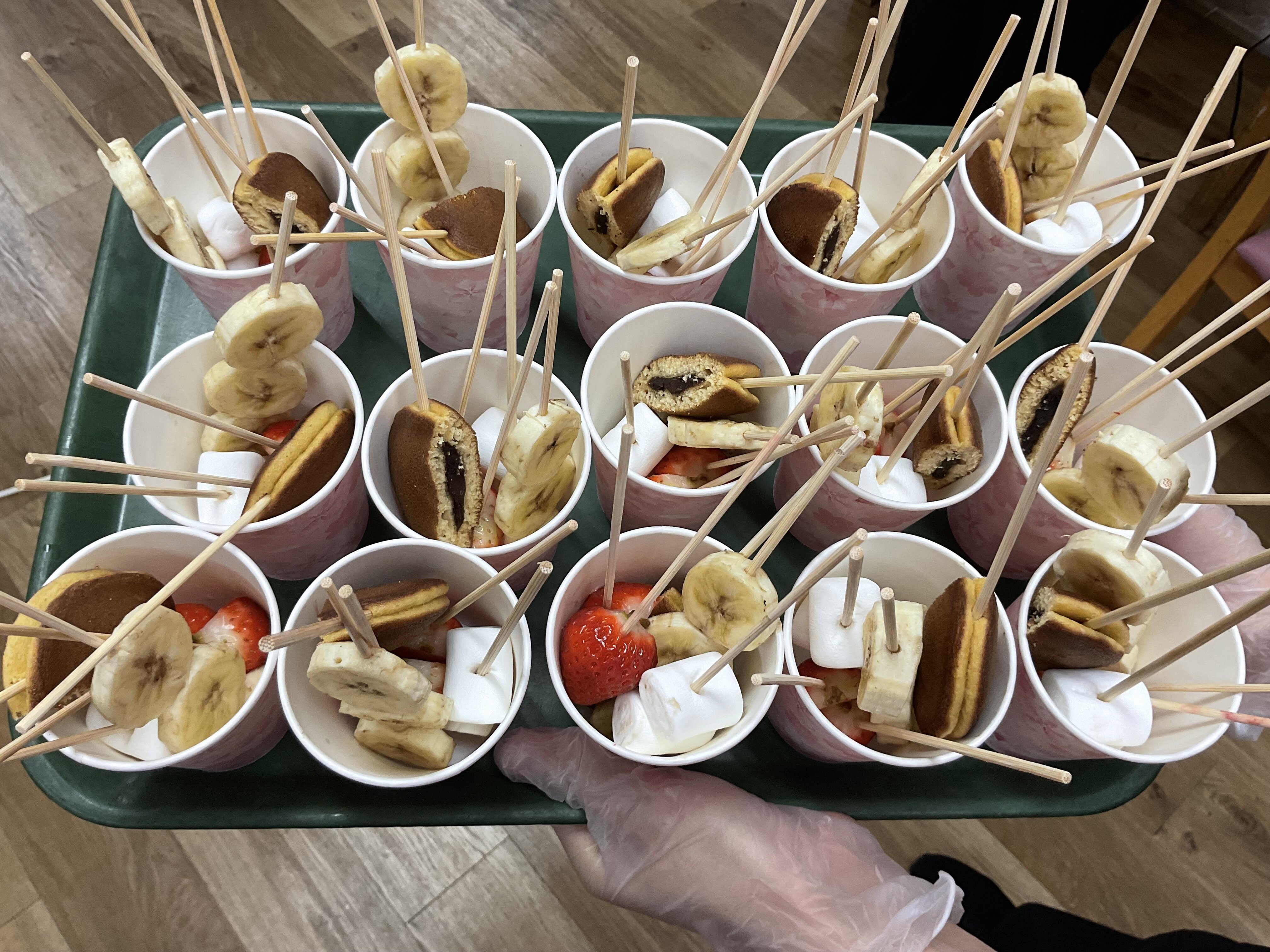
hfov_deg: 61.7
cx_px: 635
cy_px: 476
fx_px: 1064
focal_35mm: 29
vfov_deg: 48.2
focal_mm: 3
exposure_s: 1/60
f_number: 1.8
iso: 50
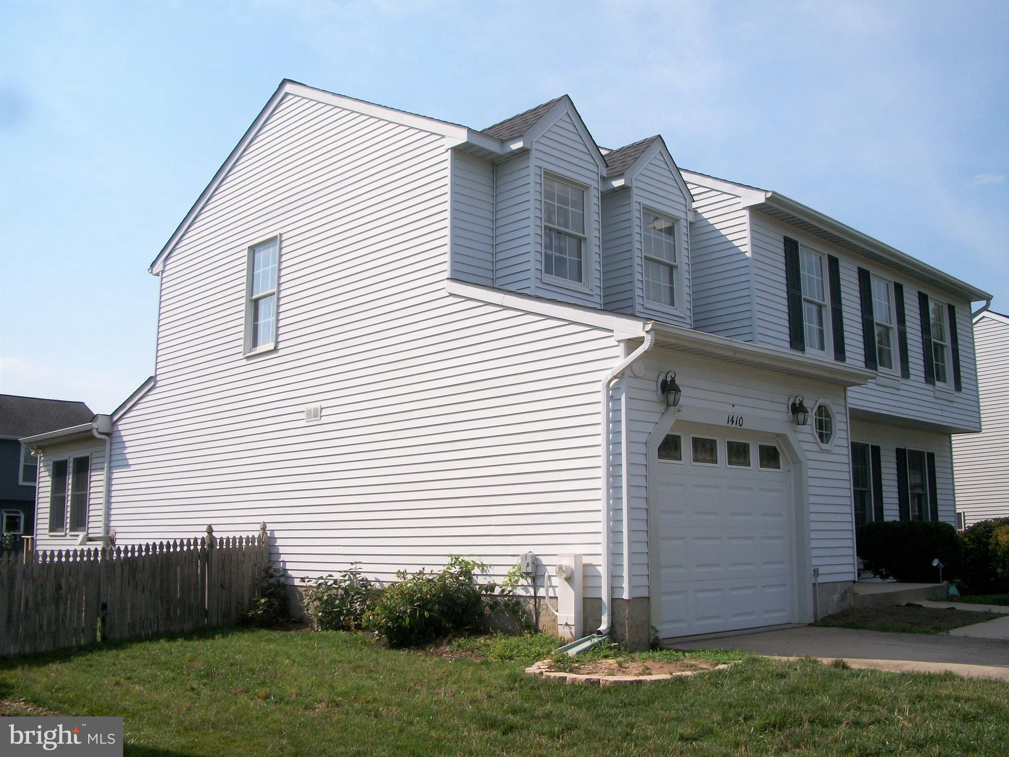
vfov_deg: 40.7
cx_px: 504
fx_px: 1020
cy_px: 378
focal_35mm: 35
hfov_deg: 52.6
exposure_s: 1/500
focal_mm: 6.3
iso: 80
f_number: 5.6
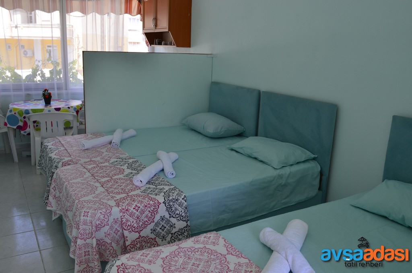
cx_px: 206
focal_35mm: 30
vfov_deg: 43.4
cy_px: 136
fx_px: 343
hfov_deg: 62.0
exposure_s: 1/60
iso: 280
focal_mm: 20
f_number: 9.5
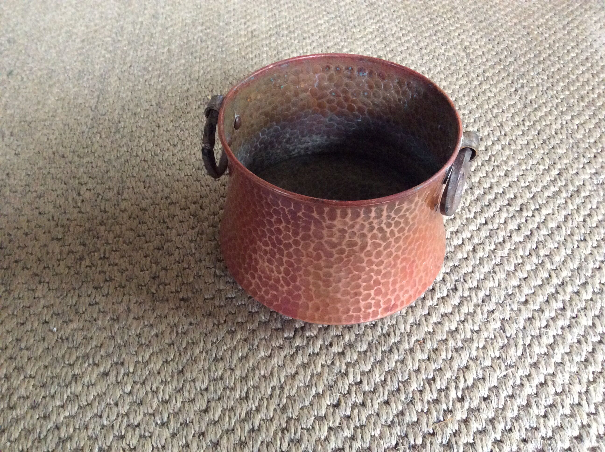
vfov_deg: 44.1
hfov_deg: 56.9
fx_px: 558
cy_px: 226
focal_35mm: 32
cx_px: 302
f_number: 2.4
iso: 320
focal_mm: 3.3
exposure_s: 1/25
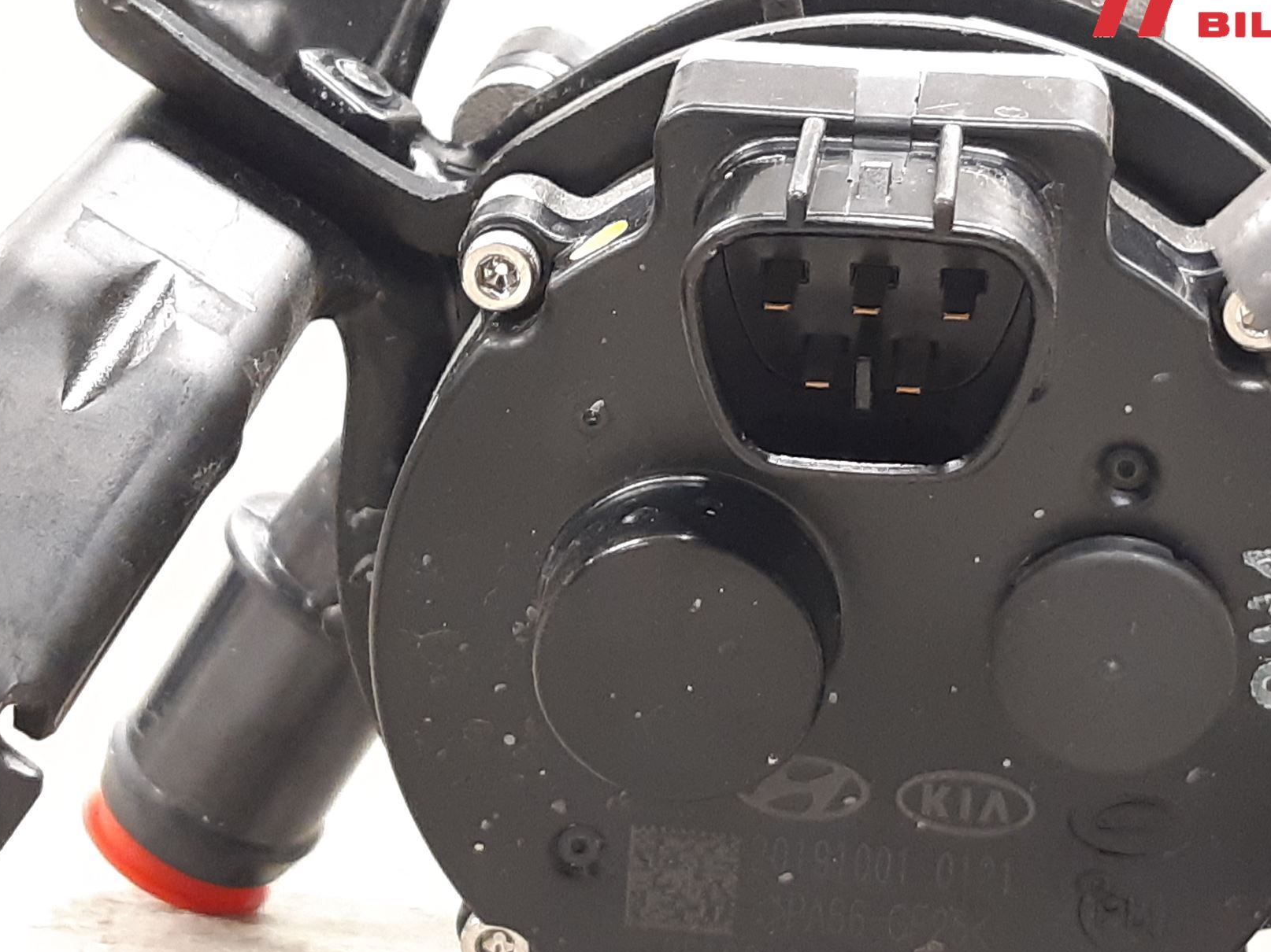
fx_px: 1211
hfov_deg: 54.9
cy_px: 508
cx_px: 769
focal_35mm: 33
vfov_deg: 42.9
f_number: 1.7
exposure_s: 1/25
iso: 250
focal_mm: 3.93
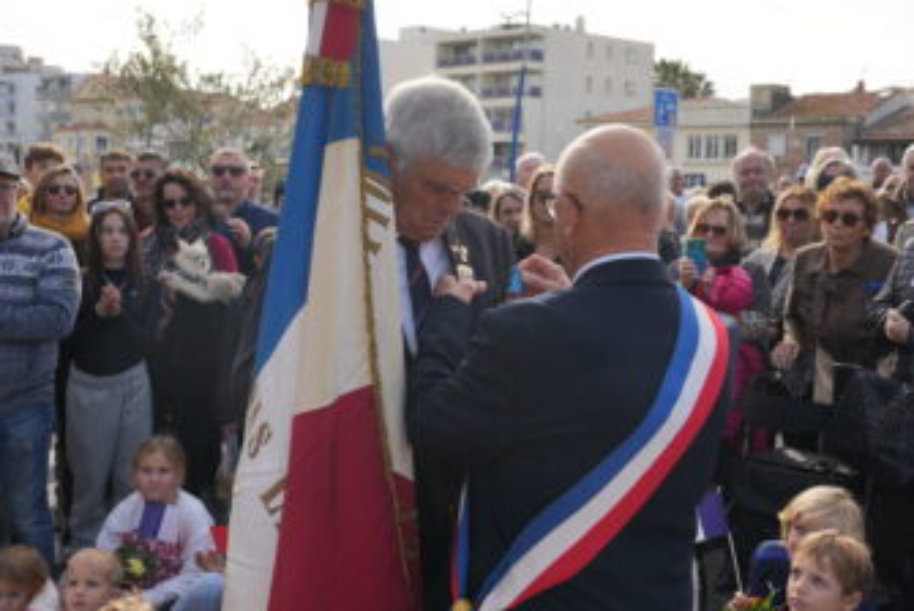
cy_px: 280
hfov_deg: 45.4
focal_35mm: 43
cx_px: 469
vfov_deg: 31.2
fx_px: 1093
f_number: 5.6
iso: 100
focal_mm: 36
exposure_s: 1/250
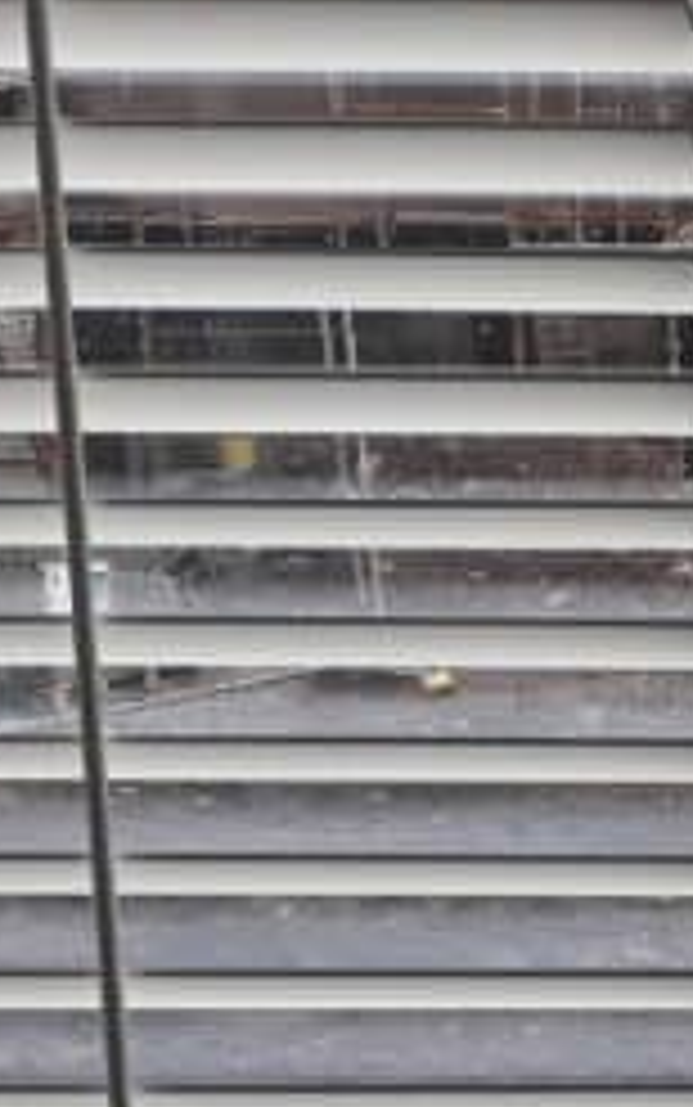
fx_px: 3592
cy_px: 968
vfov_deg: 17.3
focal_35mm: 119
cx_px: 1512
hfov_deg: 10.0
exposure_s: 1/100
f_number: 1.9
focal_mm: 3.6
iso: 50
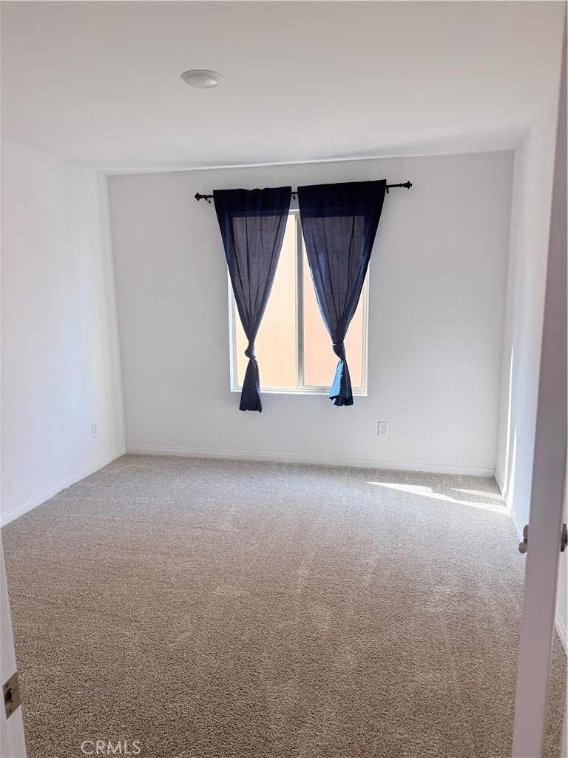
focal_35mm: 24
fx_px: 525
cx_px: 284
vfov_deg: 71.6
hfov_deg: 56.8
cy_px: 379
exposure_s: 1/147
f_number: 1.78
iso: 200
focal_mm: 6.76
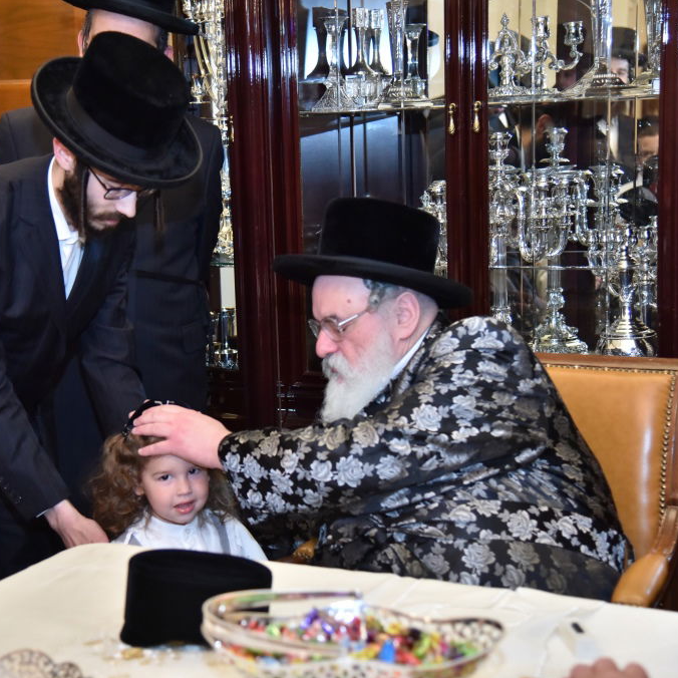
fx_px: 1485
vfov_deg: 25.7
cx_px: 242
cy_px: 341
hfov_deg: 25.6
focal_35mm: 67
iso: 1600
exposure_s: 1/160
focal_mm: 52
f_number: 4
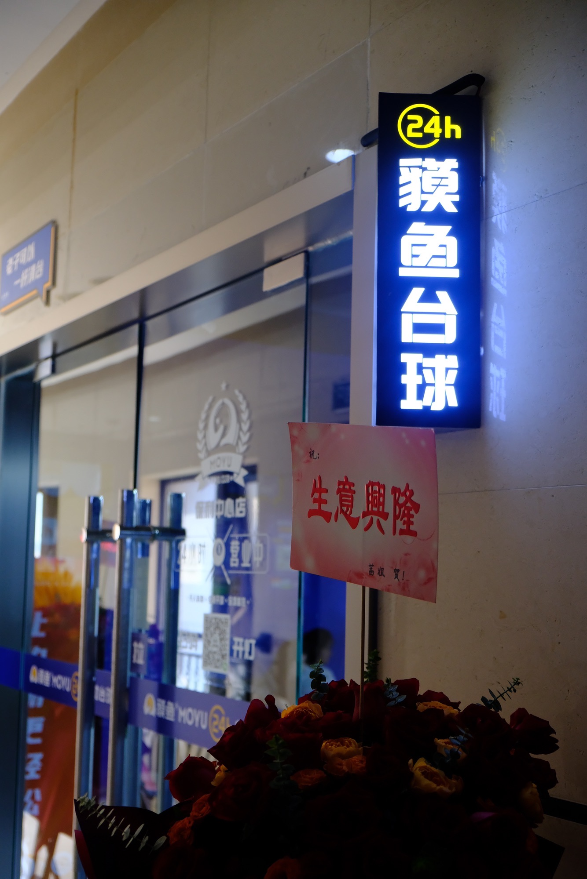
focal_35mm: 43
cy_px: 440
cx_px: 294
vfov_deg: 45.4
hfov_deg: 31.2
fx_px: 1051
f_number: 3.2
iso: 800
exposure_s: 1/100
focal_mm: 28.9
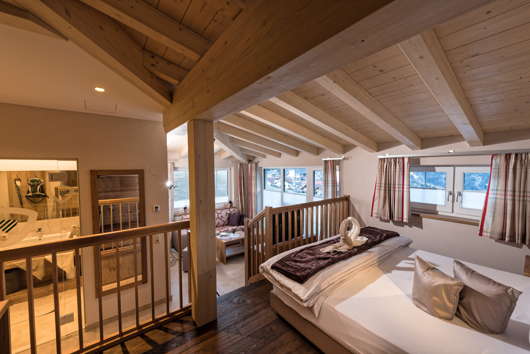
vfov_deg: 81.3
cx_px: 265
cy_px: 177
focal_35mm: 14
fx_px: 206
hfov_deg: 104.2
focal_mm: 14
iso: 100
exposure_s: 1/3
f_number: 8
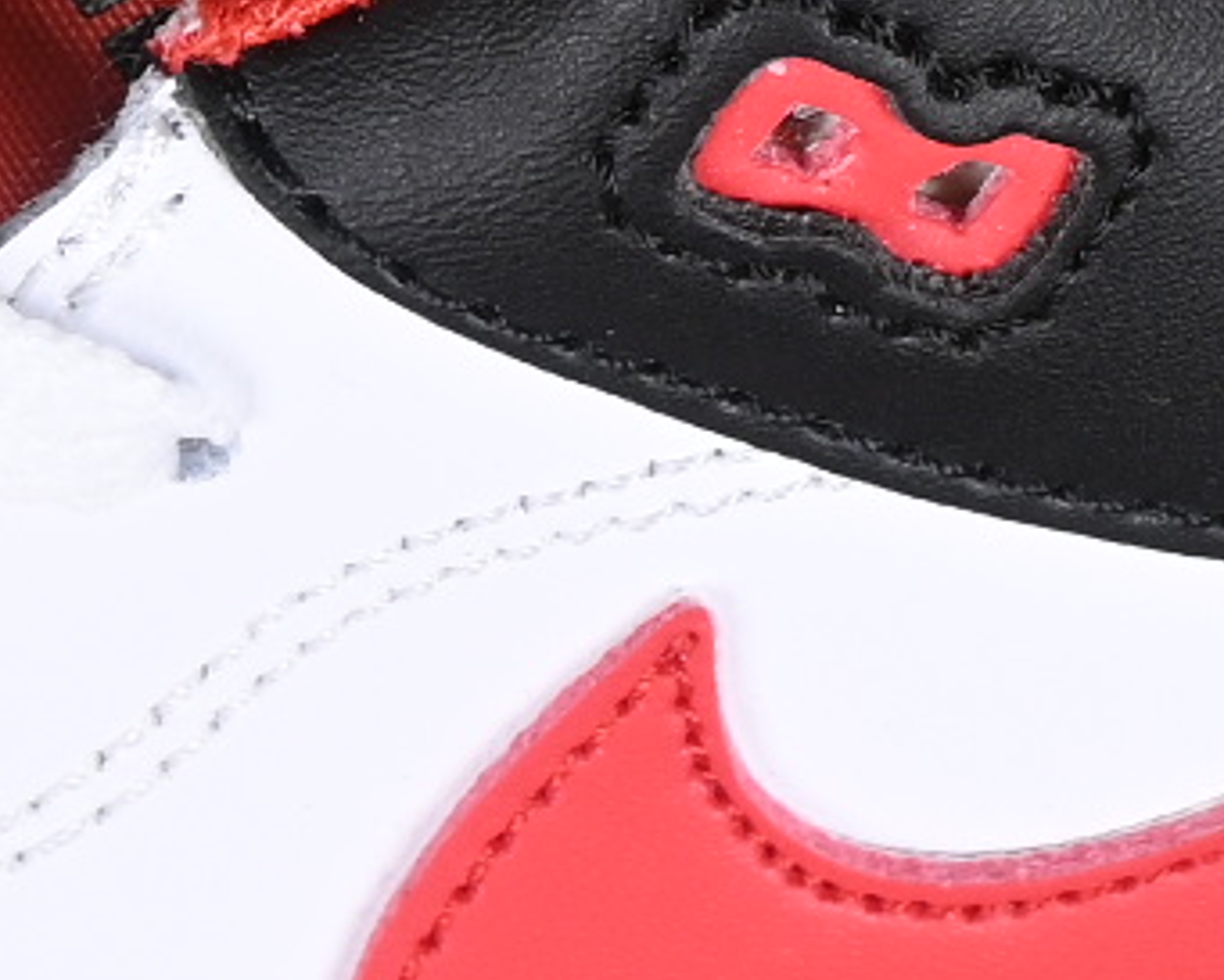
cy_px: -632
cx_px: 0
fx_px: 20836
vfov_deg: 2.7
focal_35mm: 575
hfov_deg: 3.4
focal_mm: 50
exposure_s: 1/80
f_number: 7.1
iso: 160
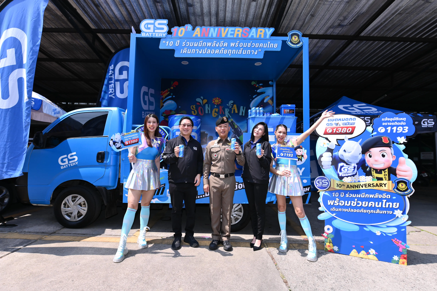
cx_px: 218
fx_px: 206
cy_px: 146
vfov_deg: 70.4
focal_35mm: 17
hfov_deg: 93.3
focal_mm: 17
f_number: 6.3
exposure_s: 1/160
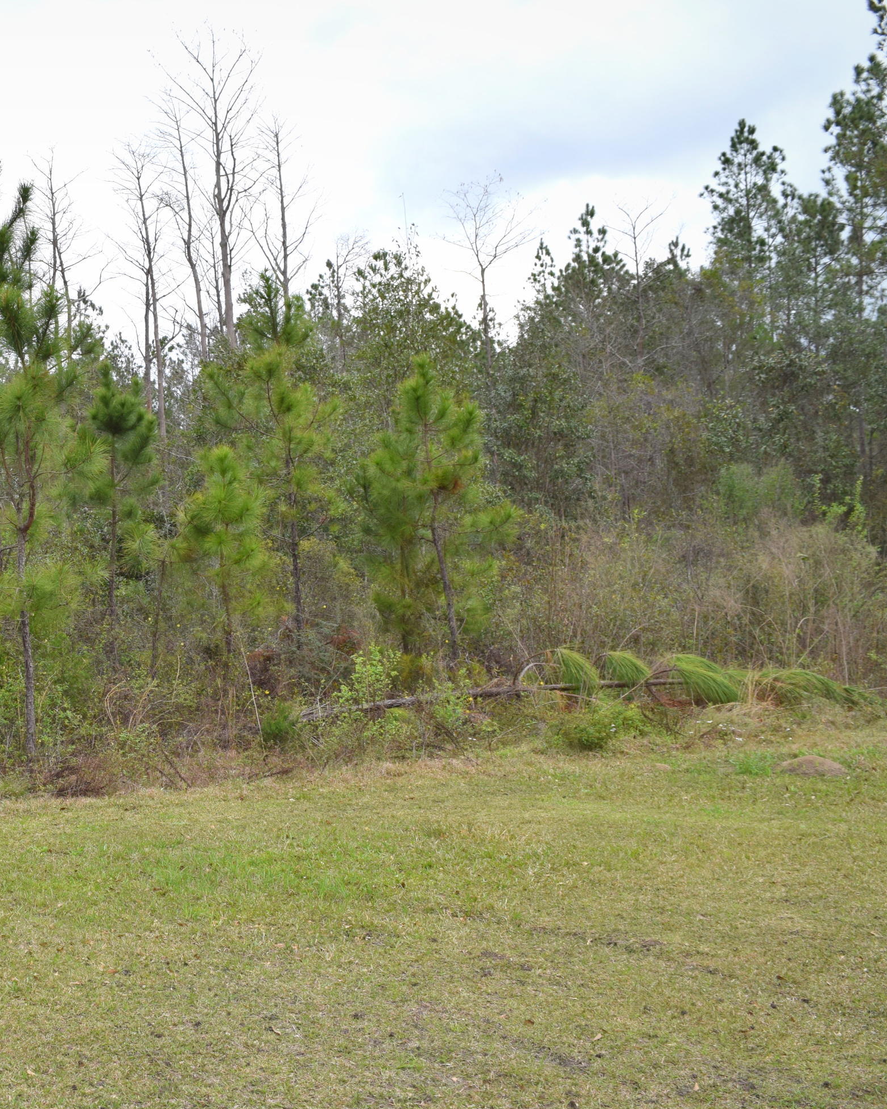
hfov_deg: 35.6
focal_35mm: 39
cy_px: 564
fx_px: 1280
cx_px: 61
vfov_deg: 46.8
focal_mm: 18
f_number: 8
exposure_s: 1/200
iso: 100
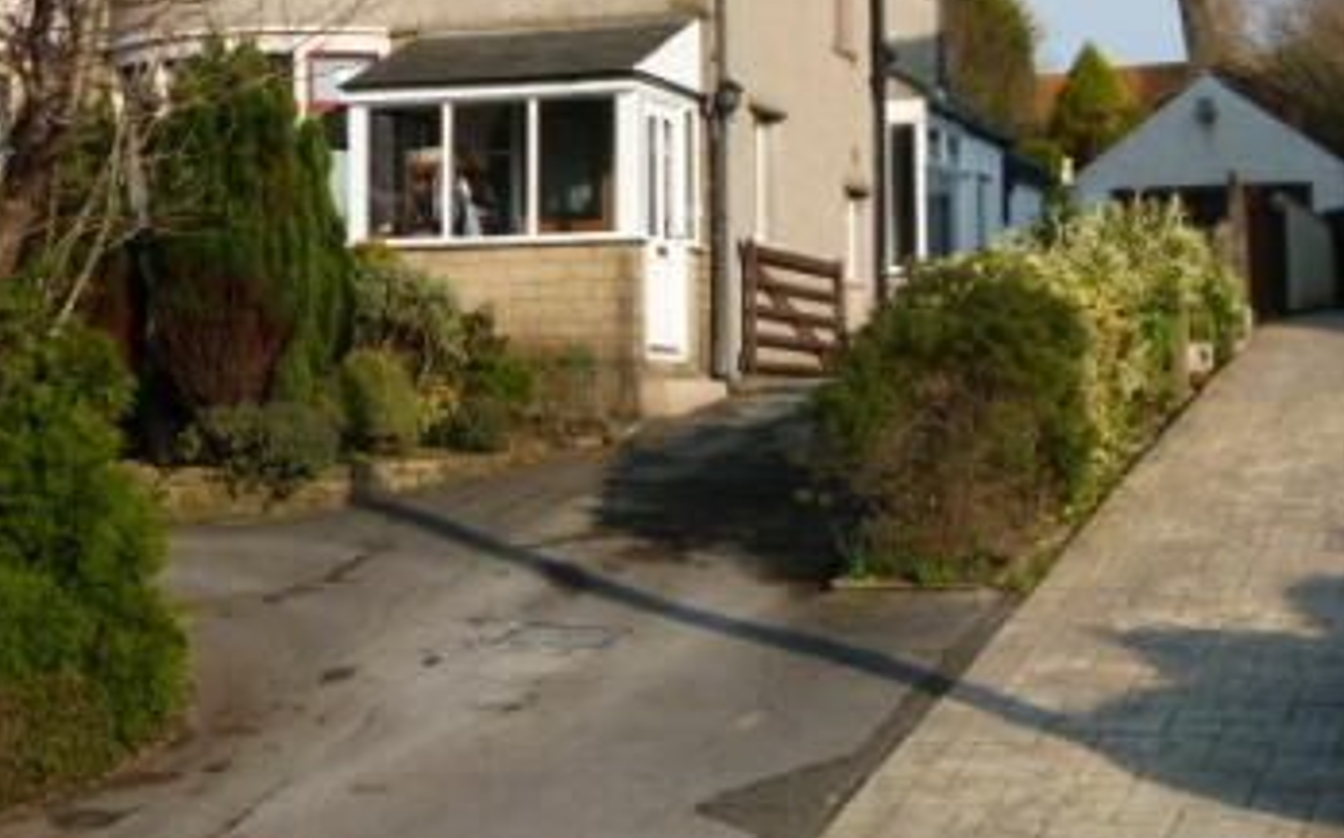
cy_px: 133
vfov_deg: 16.1
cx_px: 369
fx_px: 2928
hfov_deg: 25.6
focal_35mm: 80
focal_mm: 8.1
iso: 100
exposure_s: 1/640
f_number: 4
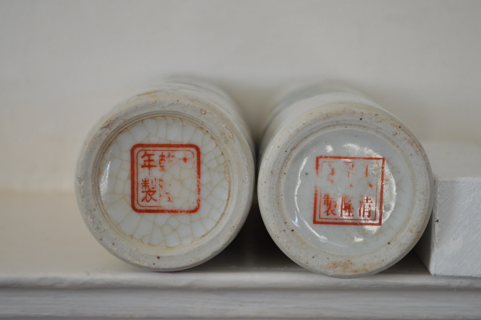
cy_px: 160
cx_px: 240
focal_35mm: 82
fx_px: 1101
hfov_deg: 24.6
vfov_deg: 16.5
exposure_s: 1/60
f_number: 5.6
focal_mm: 55
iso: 1000
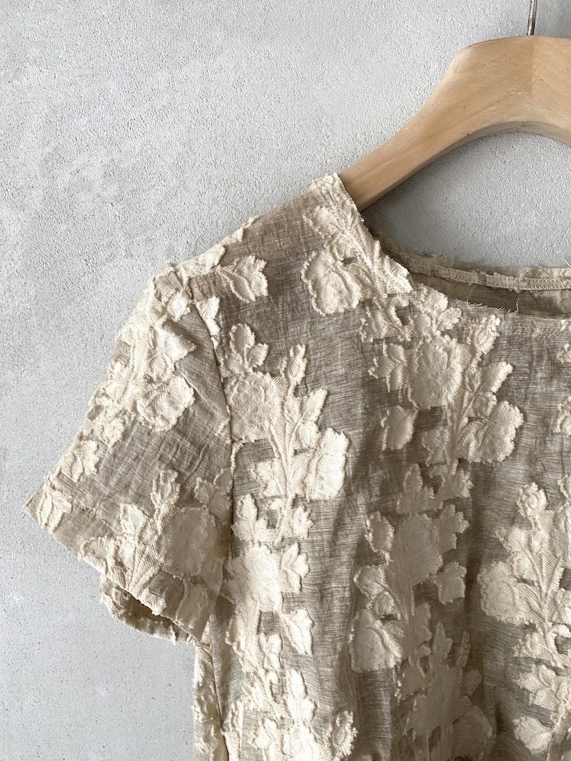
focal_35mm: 26
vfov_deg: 67.3
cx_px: 286
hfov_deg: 53.1
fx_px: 572
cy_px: 380
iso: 125
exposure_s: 1/78
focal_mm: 4.25
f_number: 1.8
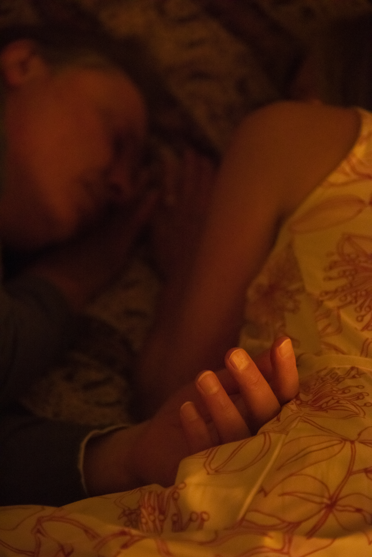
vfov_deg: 17.1
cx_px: 186
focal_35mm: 120
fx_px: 1858
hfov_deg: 11.4
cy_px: 278
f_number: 4
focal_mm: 120
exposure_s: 1/60
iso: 12800
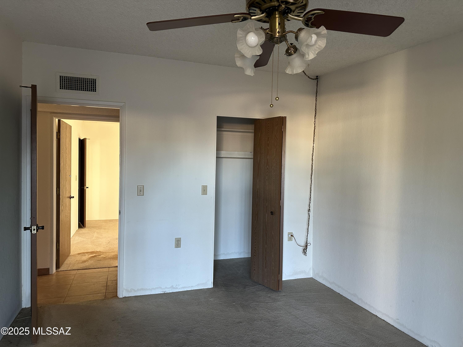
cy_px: 174
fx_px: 321
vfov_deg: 56.8
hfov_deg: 71.6
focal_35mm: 24
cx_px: 232
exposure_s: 1/60
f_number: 1.78
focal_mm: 6.86
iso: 320
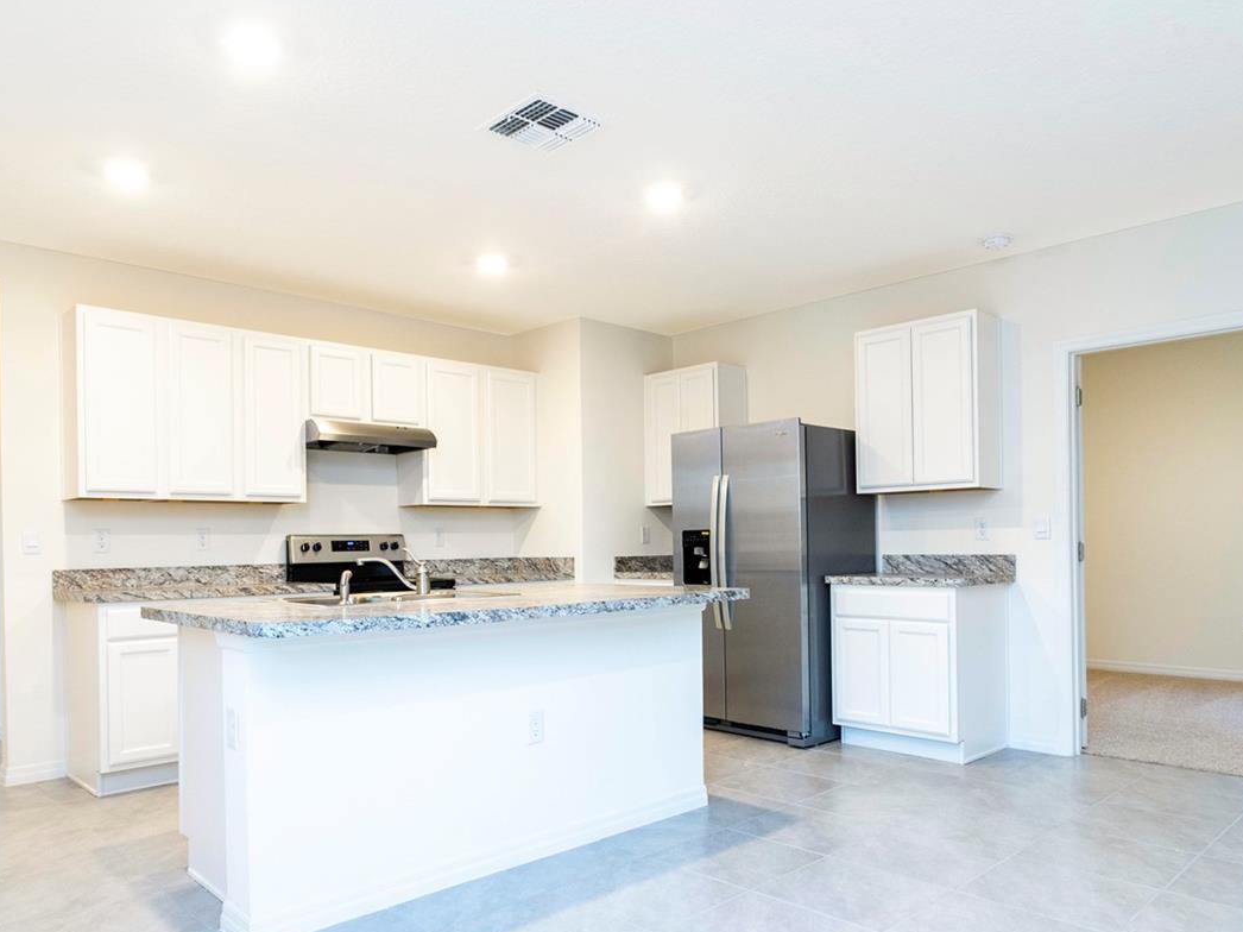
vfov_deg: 54.6
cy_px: 547
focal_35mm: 25
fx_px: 898
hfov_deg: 69.3
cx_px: 567
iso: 800
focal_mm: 17
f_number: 11
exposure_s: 1/6
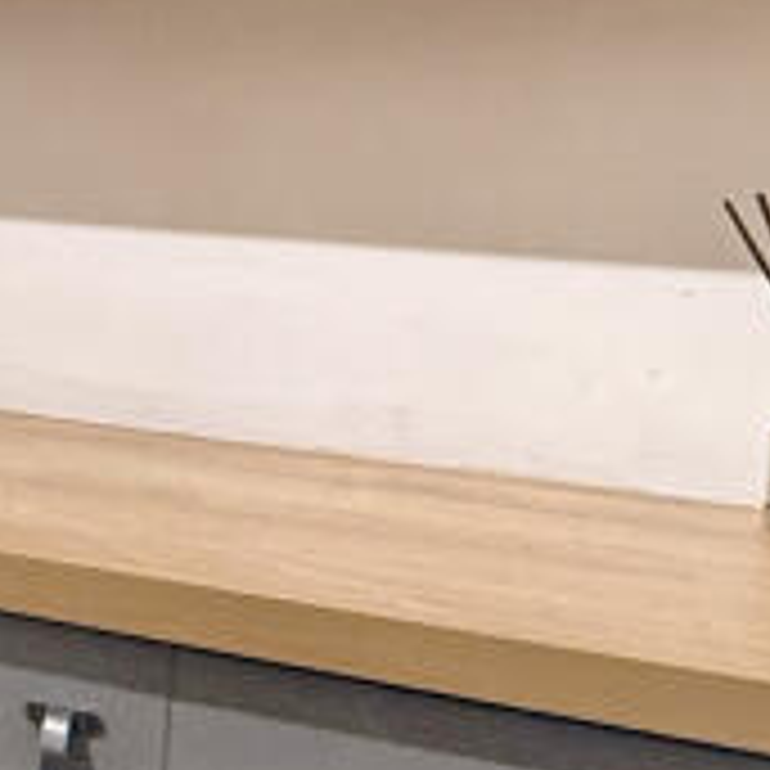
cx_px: -1198
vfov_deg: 23.0
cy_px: 153
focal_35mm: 74
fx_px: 1862
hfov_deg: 13.8
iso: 250
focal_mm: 2.22
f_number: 2.2
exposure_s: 1/50
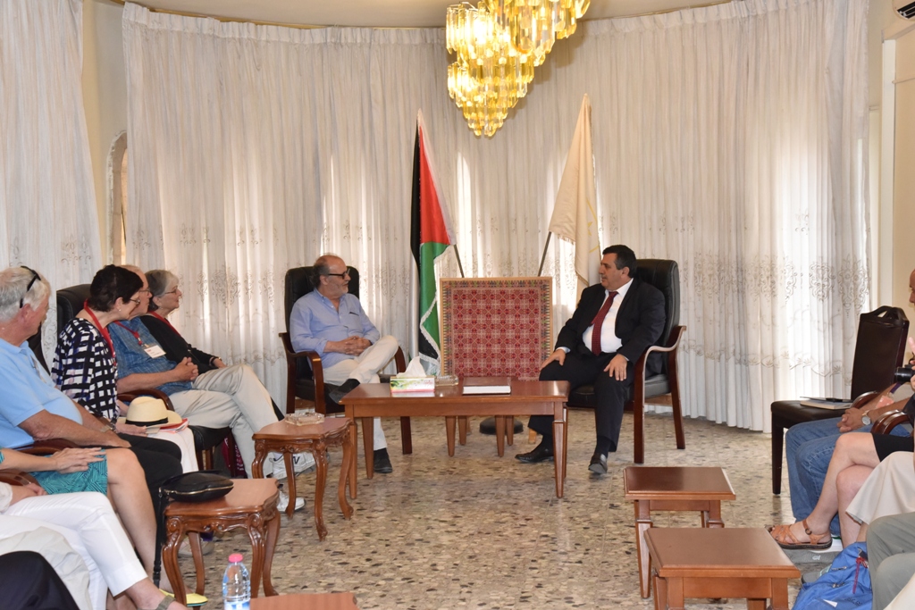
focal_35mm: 55
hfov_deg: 36.2
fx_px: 1398
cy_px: 305
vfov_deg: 24.6
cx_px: 458
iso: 3200
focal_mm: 55
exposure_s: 1/250
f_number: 10
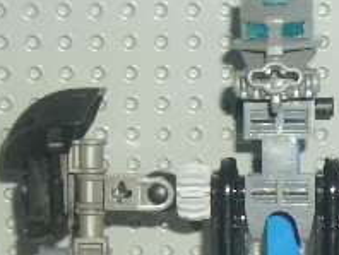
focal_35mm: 158
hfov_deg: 12.5
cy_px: 325
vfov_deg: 9.3
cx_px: 250
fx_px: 1549
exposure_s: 1/60
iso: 100
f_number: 3.1
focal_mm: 8.2
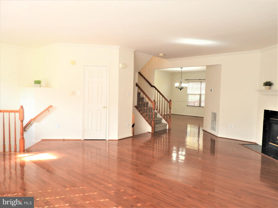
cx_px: 139
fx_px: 193
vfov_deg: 56.8
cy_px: 104
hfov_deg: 71.6
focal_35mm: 24
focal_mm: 4.3
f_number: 3.3
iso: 100
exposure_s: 1/30
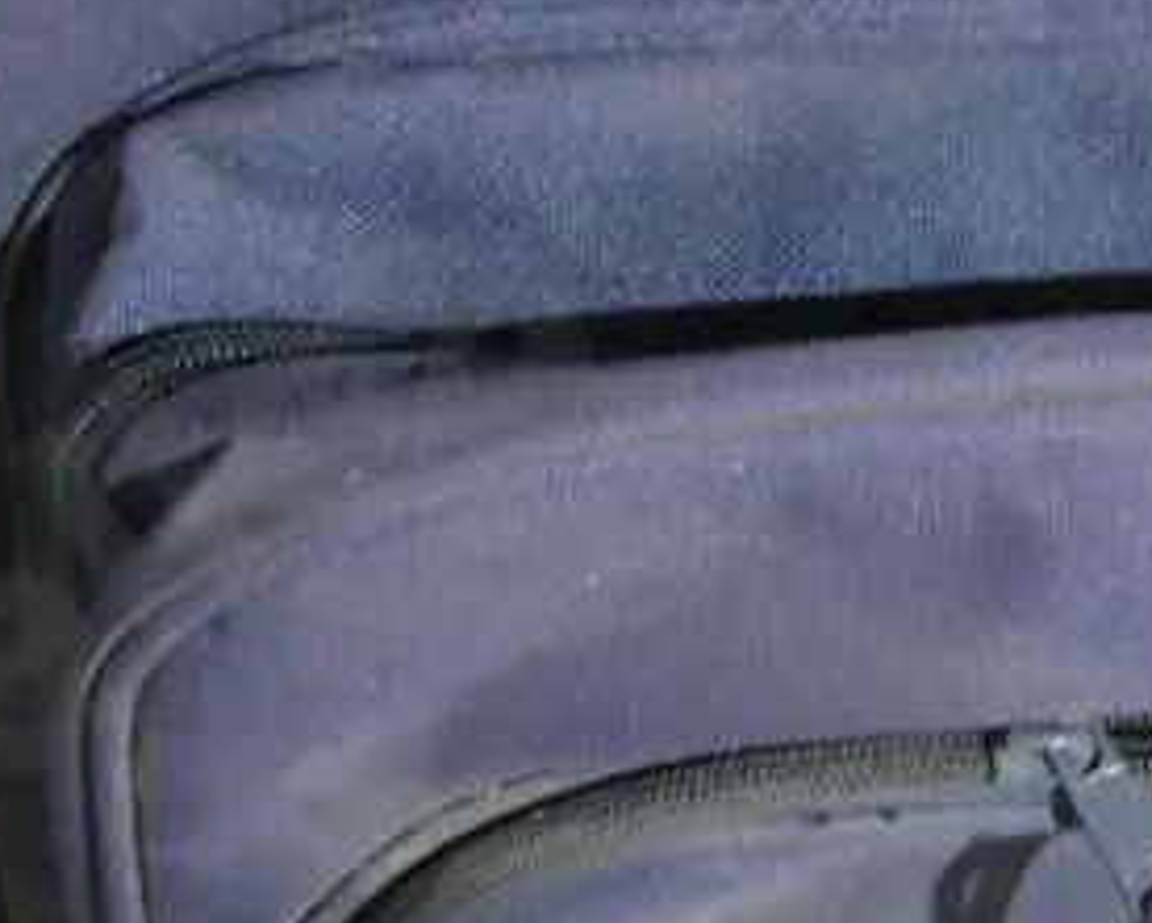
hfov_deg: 11.1
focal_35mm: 174
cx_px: 676
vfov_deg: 8.9
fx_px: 5935
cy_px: 169
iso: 3200
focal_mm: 24
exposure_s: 1/25
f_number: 5.2
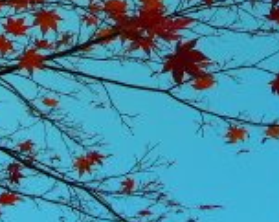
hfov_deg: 19.6
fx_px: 808
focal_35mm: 98
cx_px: 132
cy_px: -125
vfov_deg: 14.5
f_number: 4
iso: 50
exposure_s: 1/242
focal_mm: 6.3
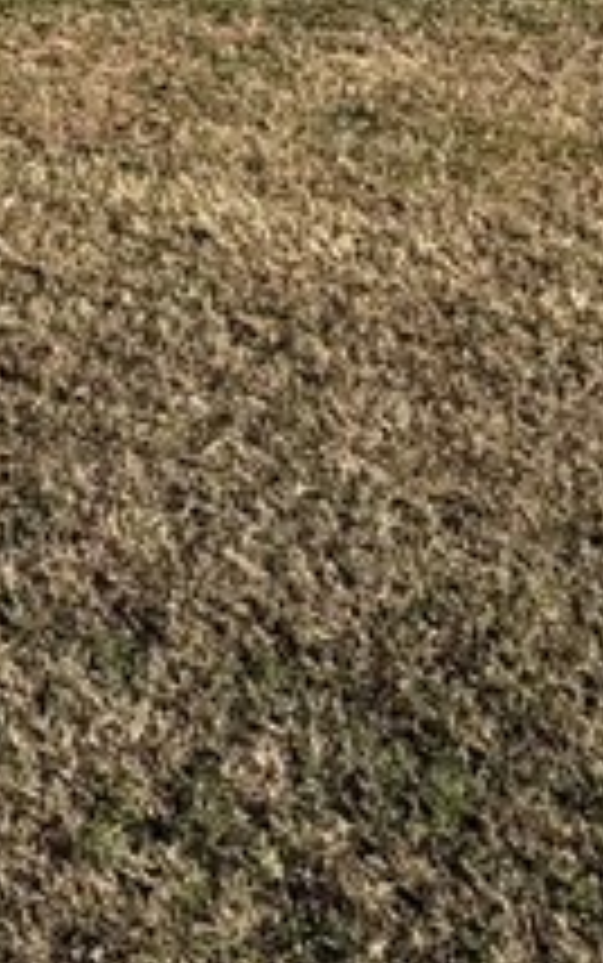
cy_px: -256
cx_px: -238
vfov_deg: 25.4
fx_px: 1864
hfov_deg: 17.0
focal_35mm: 71
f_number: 2.2
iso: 50
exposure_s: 1/2494
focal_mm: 2.22
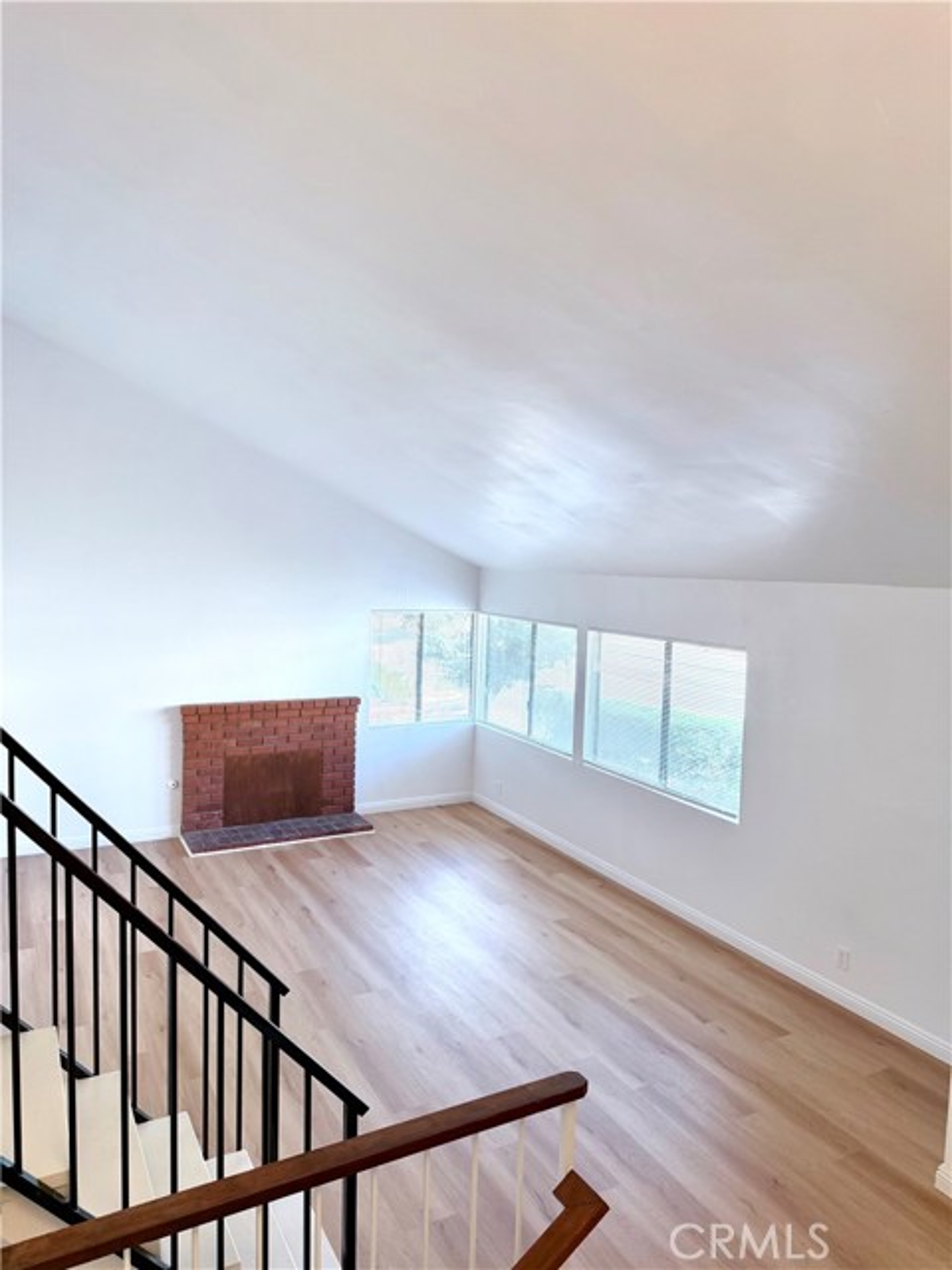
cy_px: 635
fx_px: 880
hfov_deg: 56.8
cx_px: 476
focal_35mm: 24
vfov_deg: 71.6
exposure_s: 1/199
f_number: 1.78
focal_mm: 6.76
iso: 125
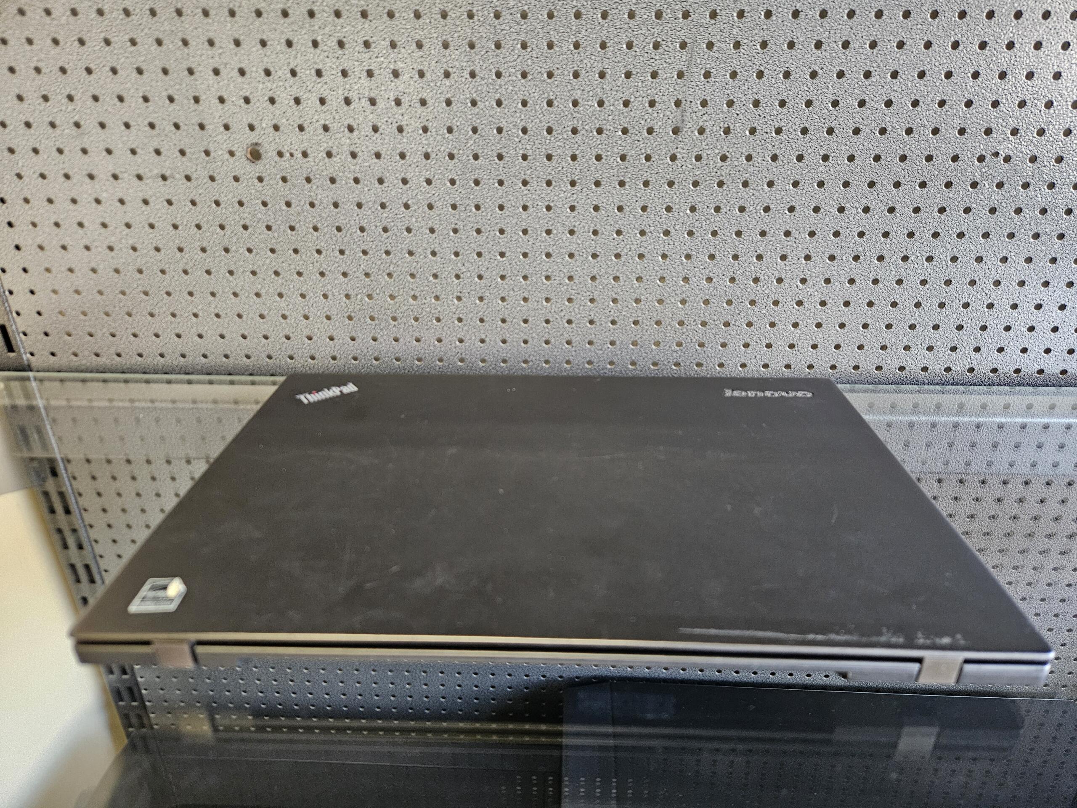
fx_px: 716
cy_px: 404
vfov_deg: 58.9
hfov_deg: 73.9
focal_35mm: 23
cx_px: 538
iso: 800
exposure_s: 1/100
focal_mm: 5.4
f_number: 1.8
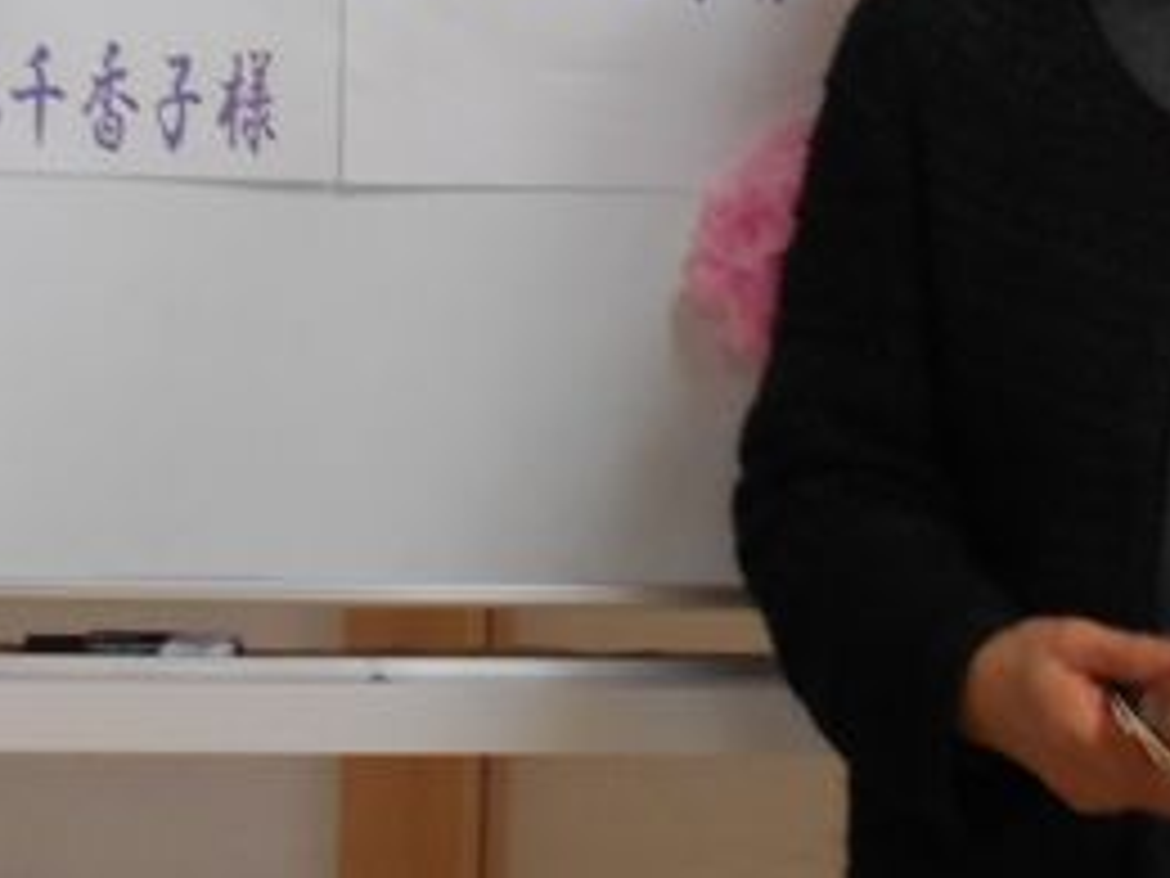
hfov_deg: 30.1
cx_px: 428
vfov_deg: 21.9
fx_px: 2163
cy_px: -41
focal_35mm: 64
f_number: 3.2
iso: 180
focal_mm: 4.6
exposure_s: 1/30
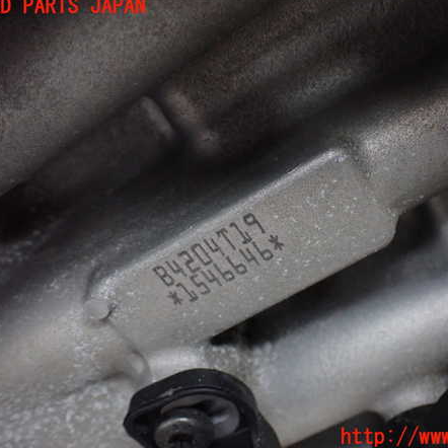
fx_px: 527
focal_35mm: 36
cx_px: 266
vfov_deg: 46.0
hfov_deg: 45.8
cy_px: 222
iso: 800
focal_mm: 5.4
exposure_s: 1/50
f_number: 2.3
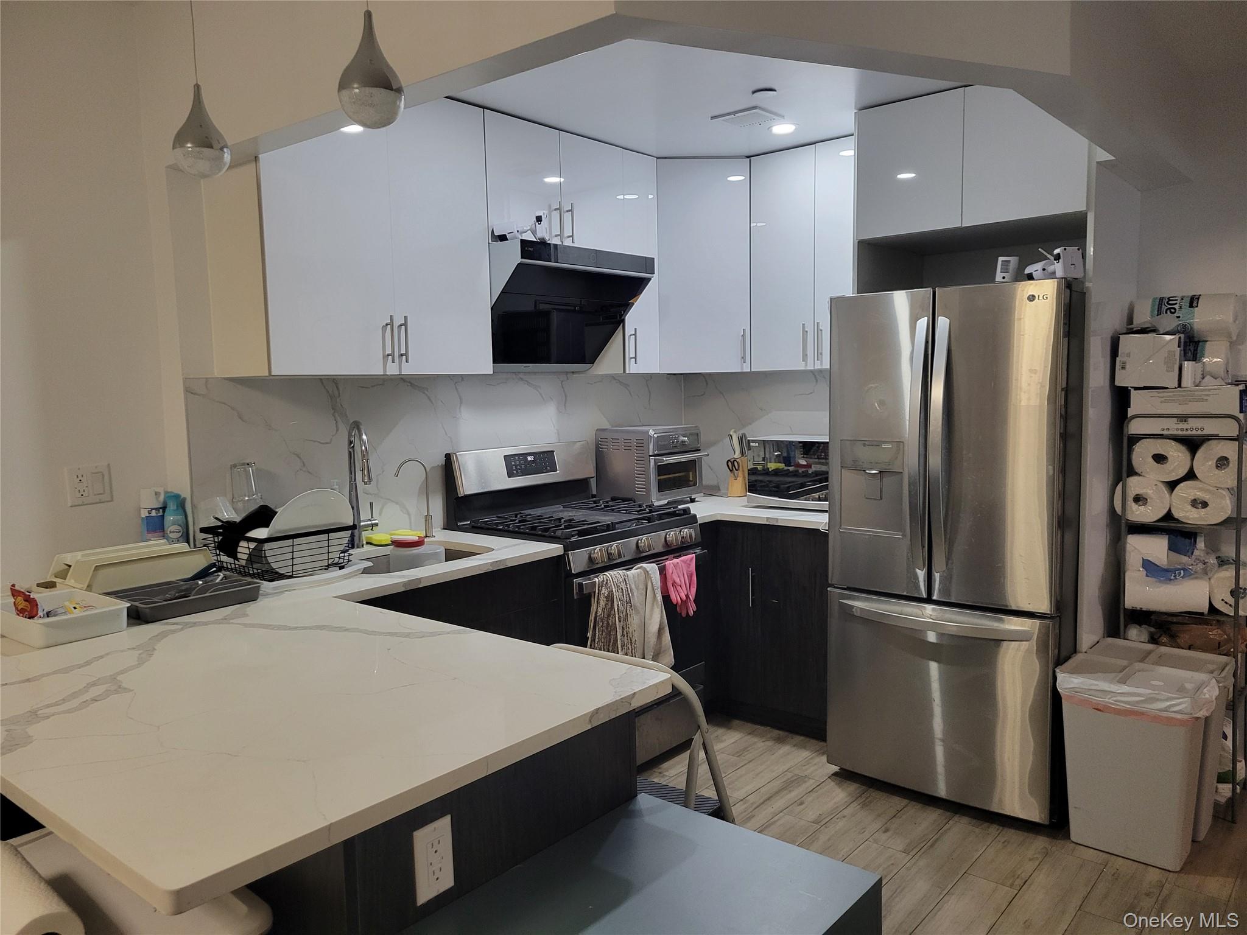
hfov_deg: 67.3
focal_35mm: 26
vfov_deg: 53.1
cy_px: 468
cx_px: 624
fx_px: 937
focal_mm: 5.4
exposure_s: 1/120
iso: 320
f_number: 1.8
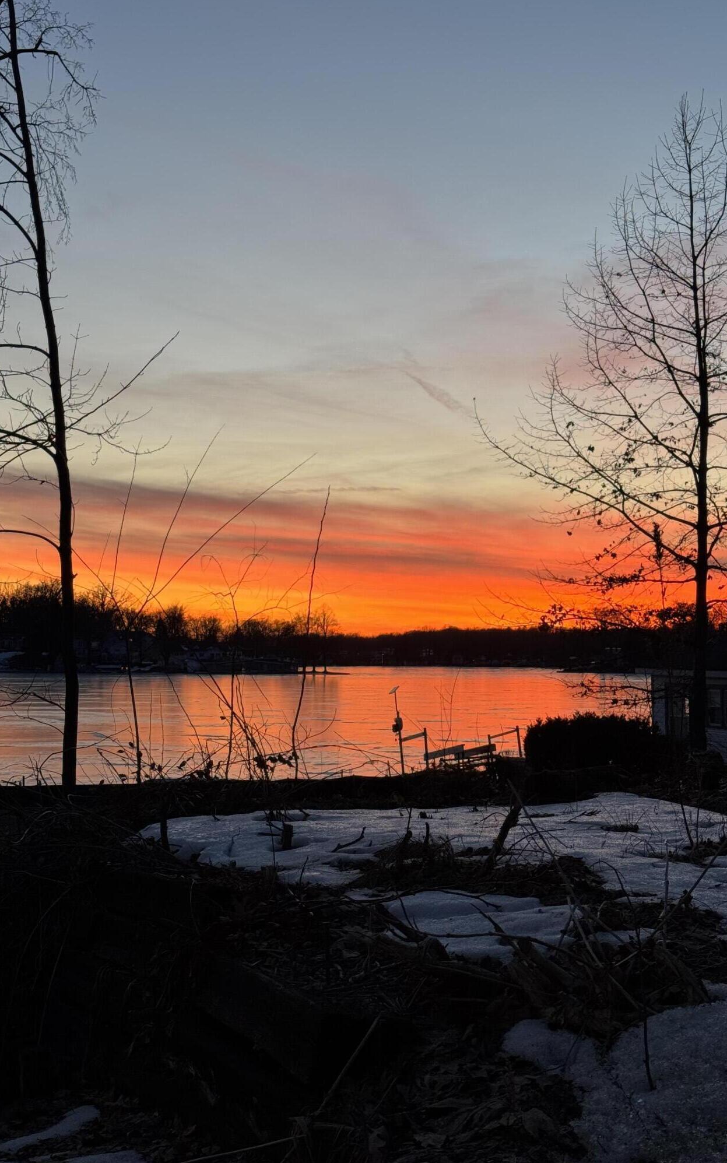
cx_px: 423
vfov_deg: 39.6
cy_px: 581
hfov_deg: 25.3
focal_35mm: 51
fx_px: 1617
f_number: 1.78
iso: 80
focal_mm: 6.76
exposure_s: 1/121
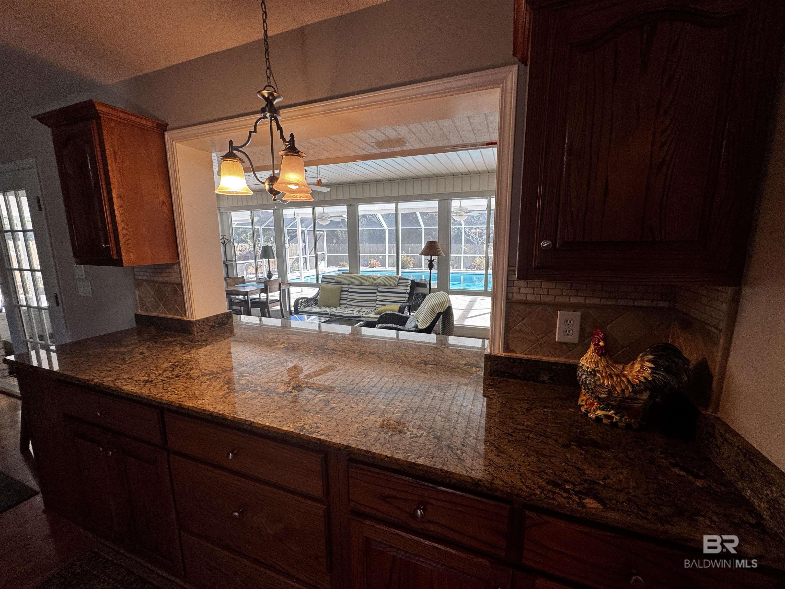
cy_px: 294
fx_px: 317
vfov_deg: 85.7
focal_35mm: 14
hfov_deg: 102.1
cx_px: 392
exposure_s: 1/120
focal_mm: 2.22
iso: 100
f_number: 2.2
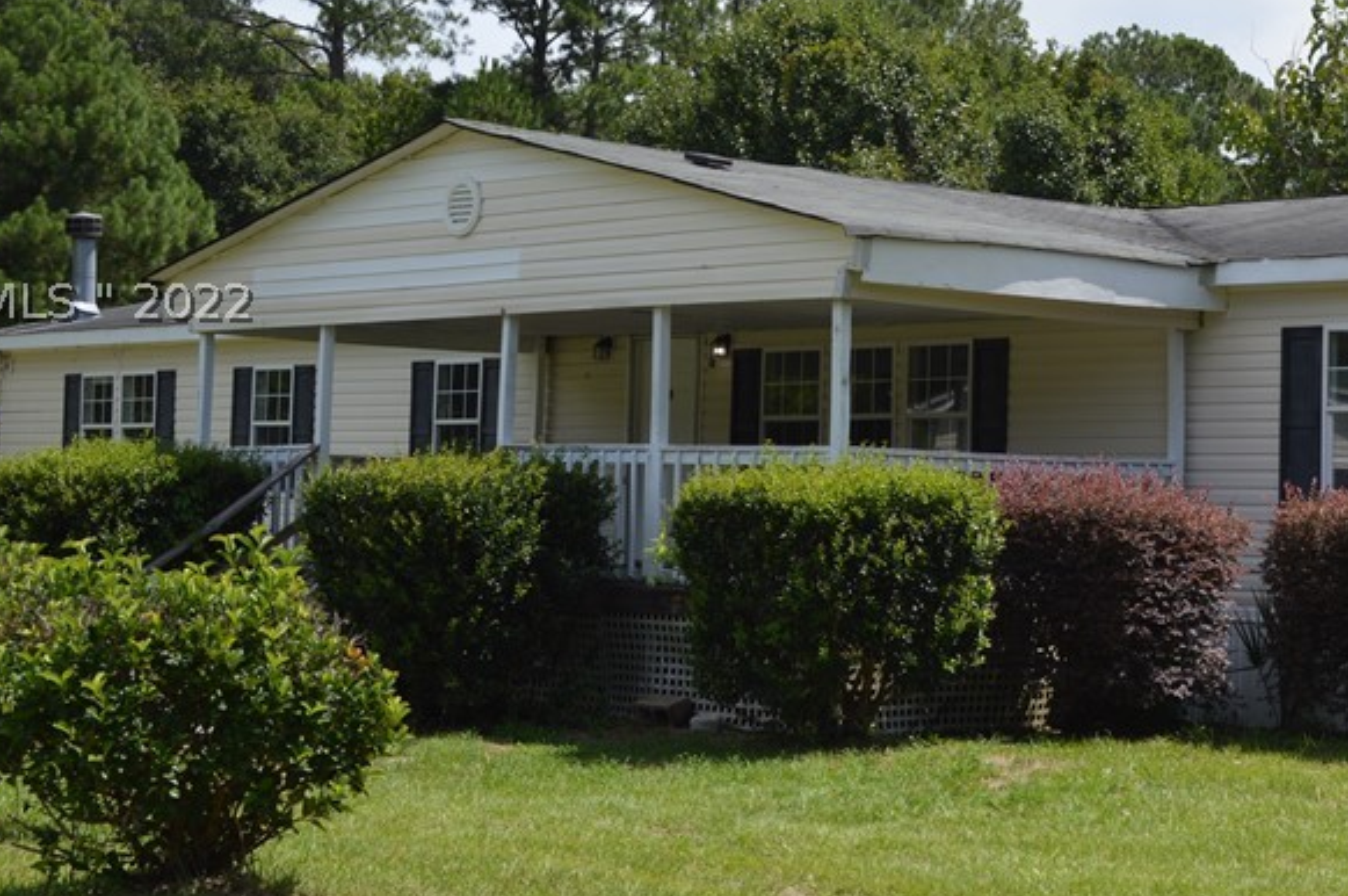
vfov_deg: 18.6
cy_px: 299
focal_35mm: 73
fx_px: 2730
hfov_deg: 27.1
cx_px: 1115
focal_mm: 26
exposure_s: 1/250
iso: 100
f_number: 8
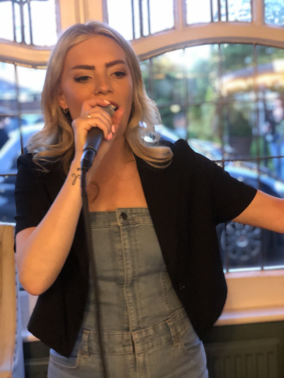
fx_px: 569
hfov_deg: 28.0
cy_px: 189
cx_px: 142
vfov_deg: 36.8
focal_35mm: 52
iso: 160
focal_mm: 6
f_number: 2.4
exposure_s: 1/8
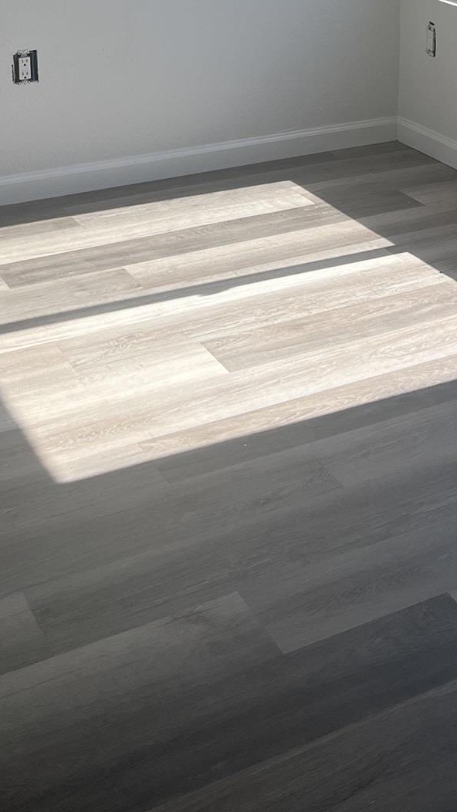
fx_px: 1336
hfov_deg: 18.9
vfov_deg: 30.8
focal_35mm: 62
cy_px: -43
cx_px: 450
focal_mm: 5.7
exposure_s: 1/1171
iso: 50
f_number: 1.5
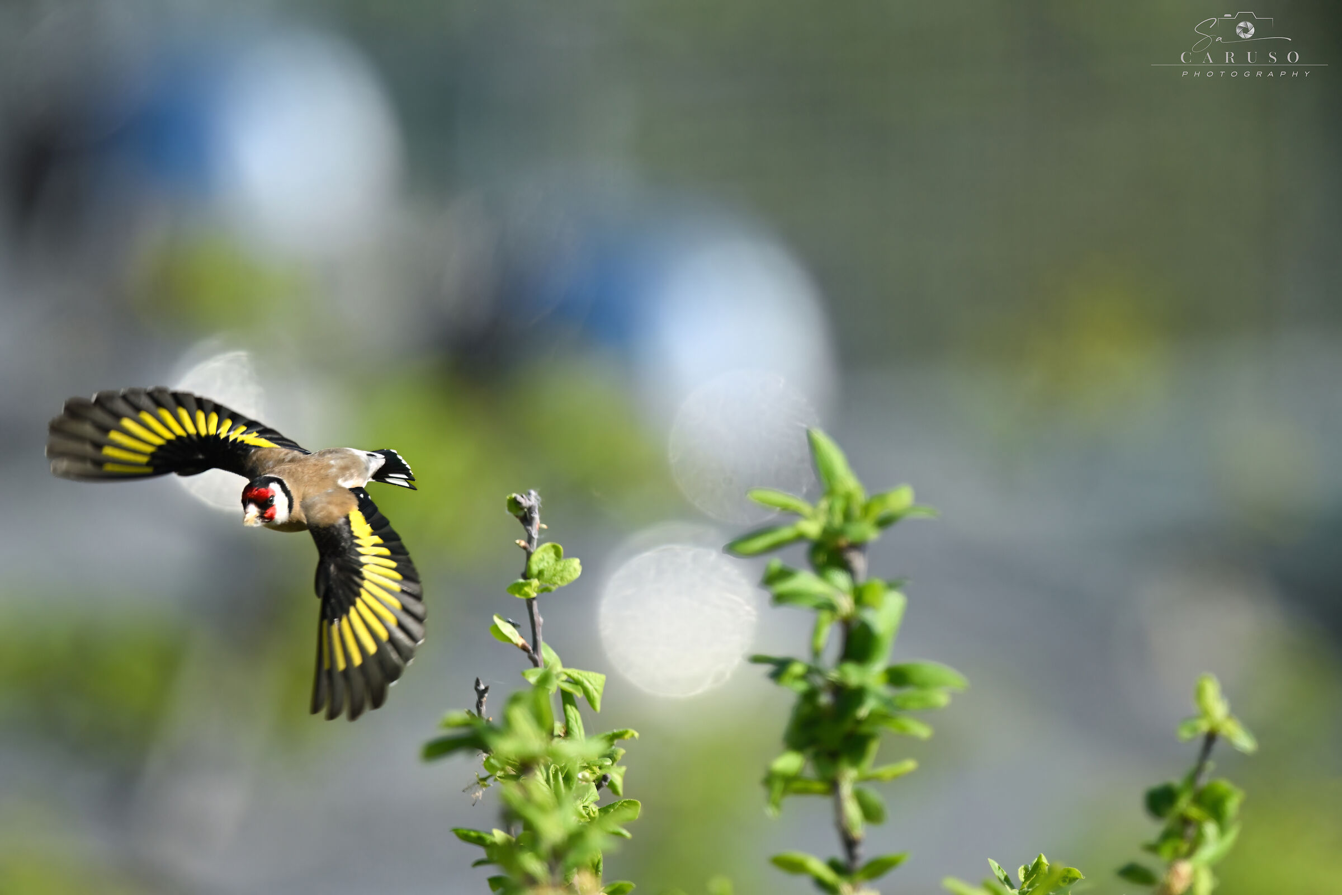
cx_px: 671
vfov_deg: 1.2
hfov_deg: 1.8
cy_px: 448
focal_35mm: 1120
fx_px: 41748
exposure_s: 1/3200
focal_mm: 1120
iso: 1600
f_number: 8
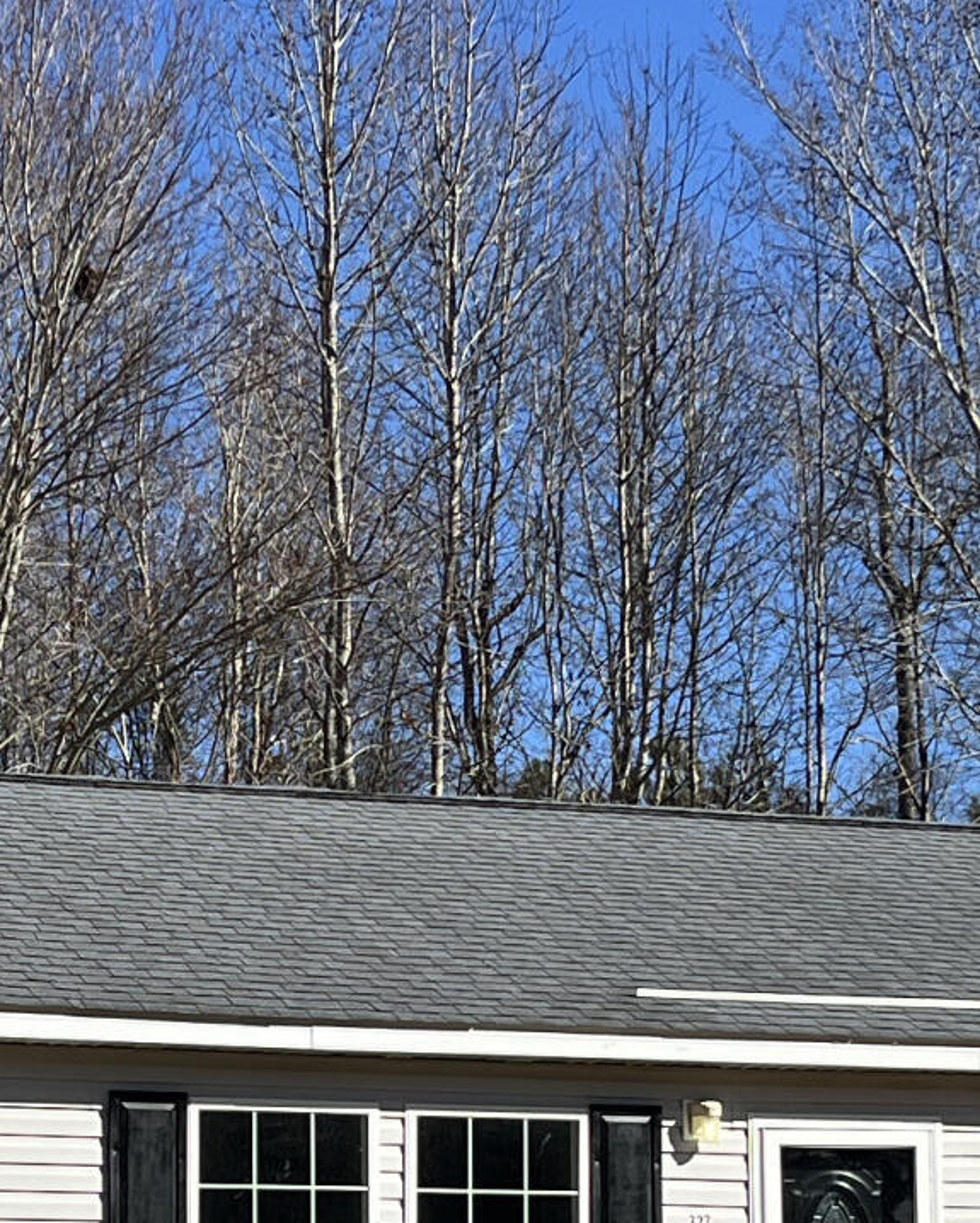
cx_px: 298
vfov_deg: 17.6
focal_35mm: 106
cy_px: 1255
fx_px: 3841
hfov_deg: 14.5
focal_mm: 5.1
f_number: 1.6
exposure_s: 1/4149
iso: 50
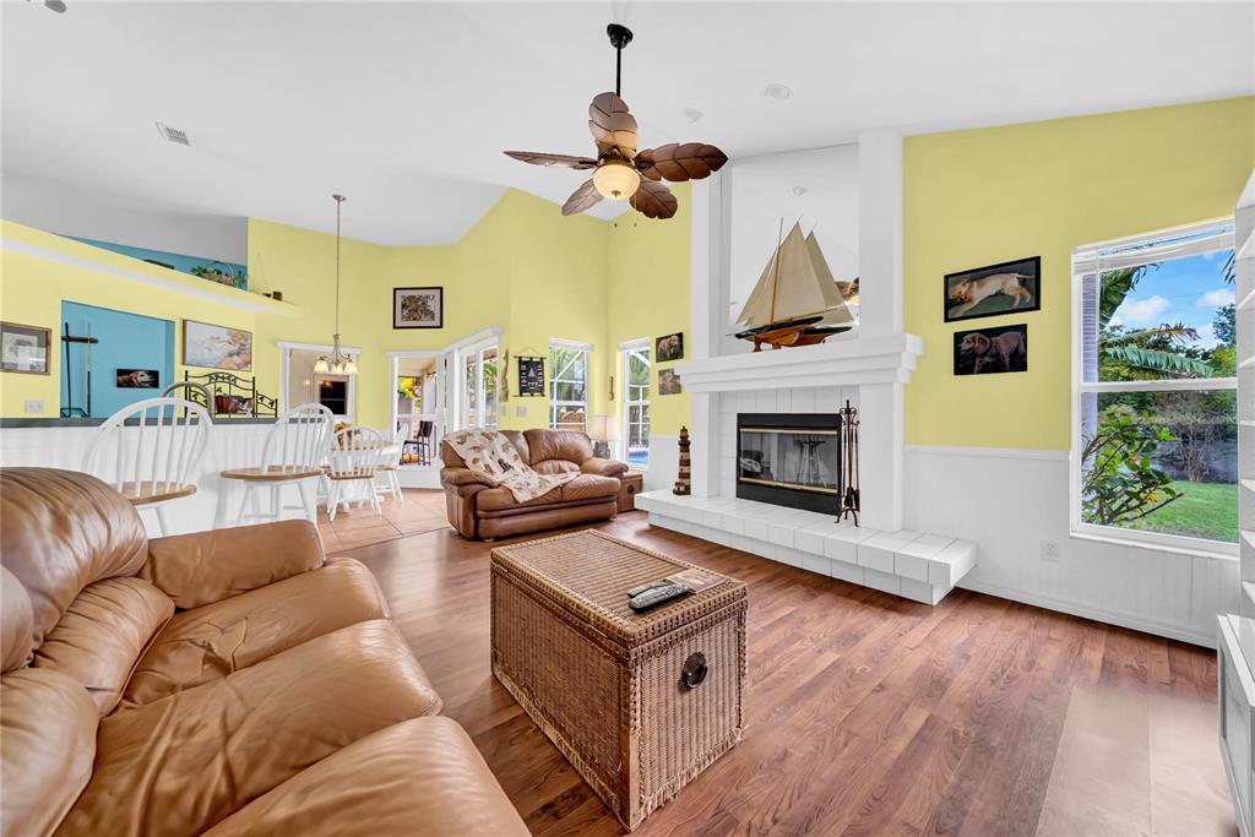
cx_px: 628
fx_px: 418
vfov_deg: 90.0
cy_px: 418
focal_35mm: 12
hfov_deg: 112.6
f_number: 7.1
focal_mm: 12
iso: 800
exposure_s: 1/30
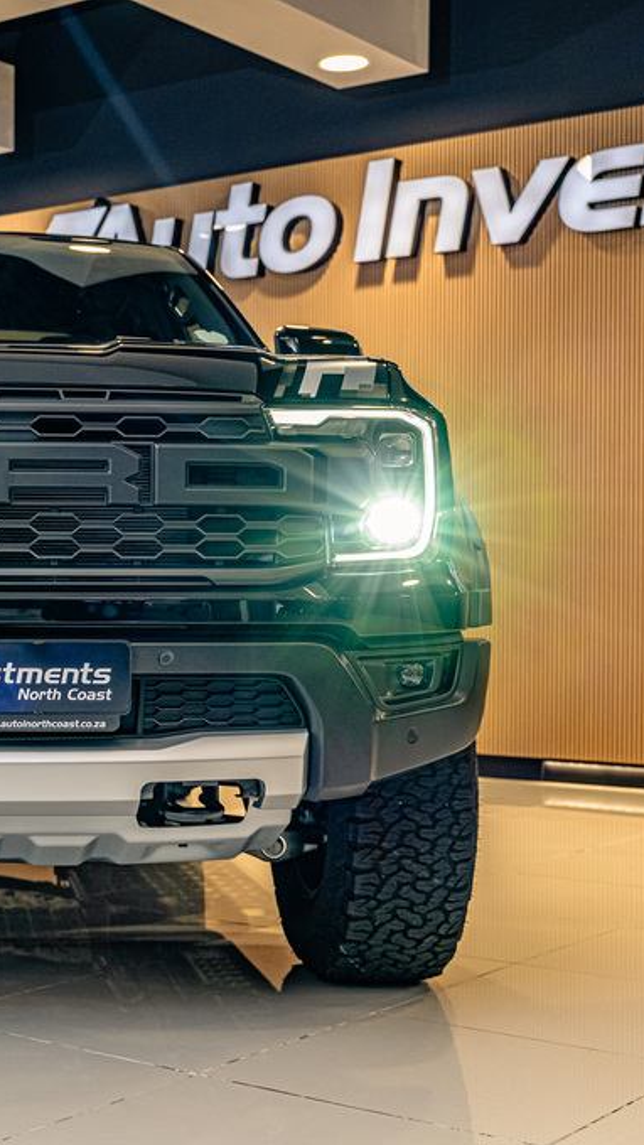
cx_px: -9
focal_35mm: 60
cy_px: 573
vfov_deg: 34.9
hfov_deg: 19.4
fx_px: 1821
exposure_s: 1/160
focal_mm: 38
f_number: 4.5
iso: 800
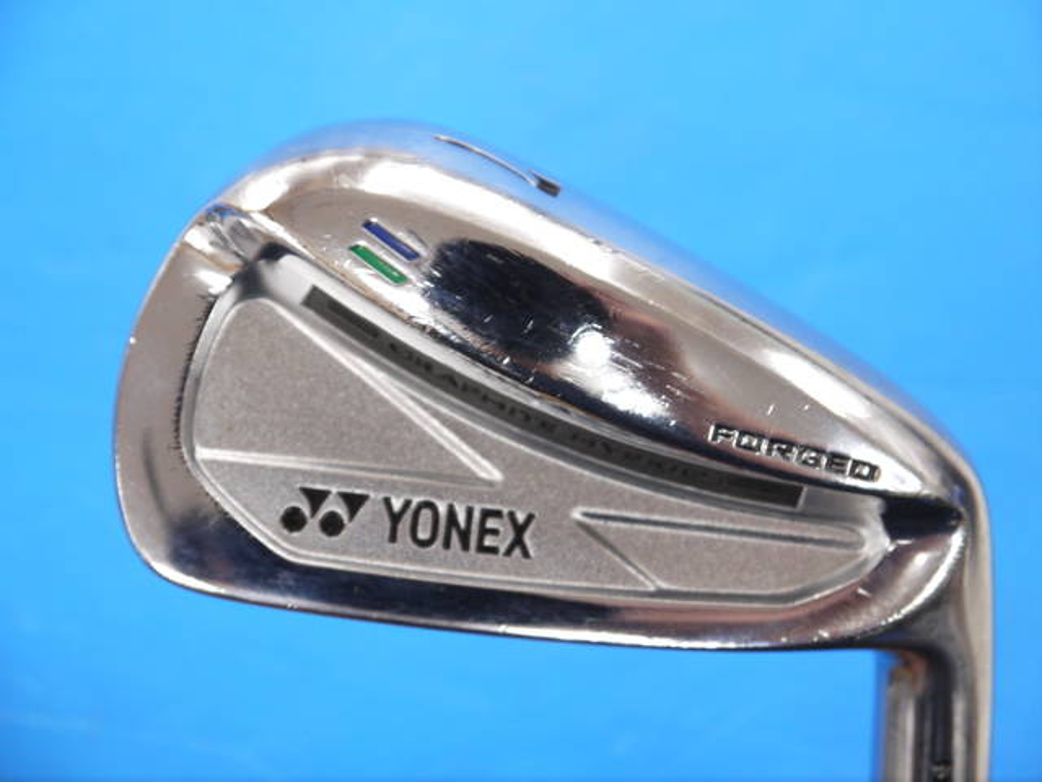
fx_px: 2529
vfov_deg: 17.6
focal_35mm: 84
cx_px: 521
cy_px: 391
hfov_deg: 23.3
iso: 800
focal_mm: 42
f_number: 5.6
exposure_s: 1/80
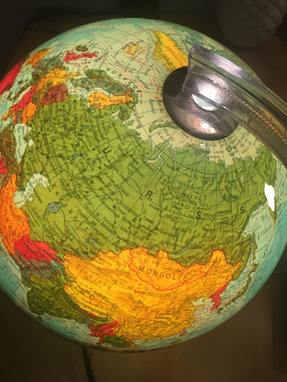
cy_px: 171
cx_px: 132
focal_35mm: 33
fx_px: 365
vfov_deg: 55.2
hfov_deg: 42.9
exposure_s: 1/33
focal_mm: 4.15
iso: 100
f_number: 2.2
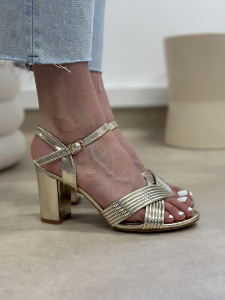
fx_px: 416
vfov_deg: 39.7
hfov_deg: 30.3
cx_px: 112
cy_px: 150
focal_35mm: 48
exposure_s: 1/100
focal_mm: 6.86
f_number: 1.78
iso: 160
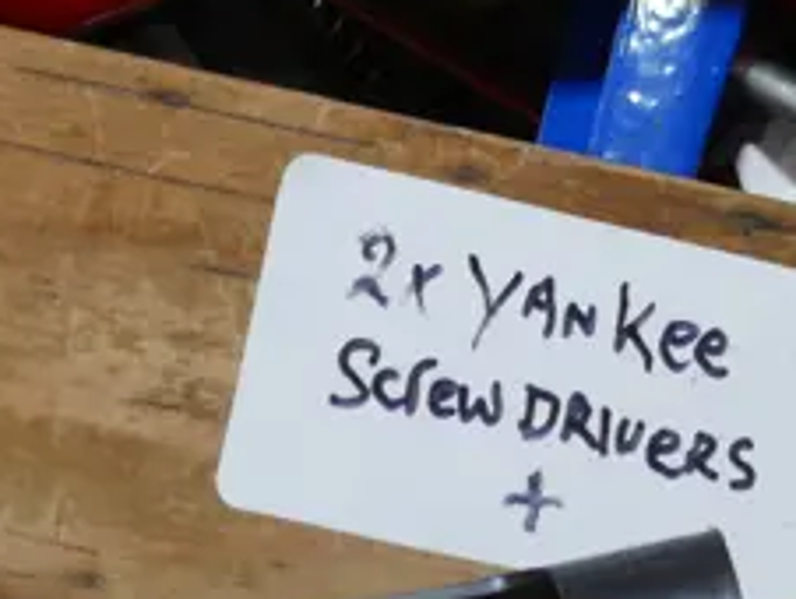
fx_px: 4374
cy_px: -594
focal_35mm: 190
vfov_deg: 7.5
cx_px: 416
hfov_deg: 10.4
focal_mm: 21
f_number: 4.6
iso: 250
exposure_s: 1/60
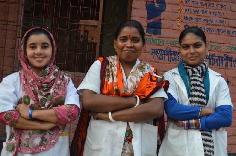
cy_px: 78
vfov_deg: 25.6
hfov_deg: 37.9
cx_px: 118
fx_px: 343
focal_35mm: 52
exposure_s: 1/500
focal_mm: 35
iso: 1600
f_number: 5
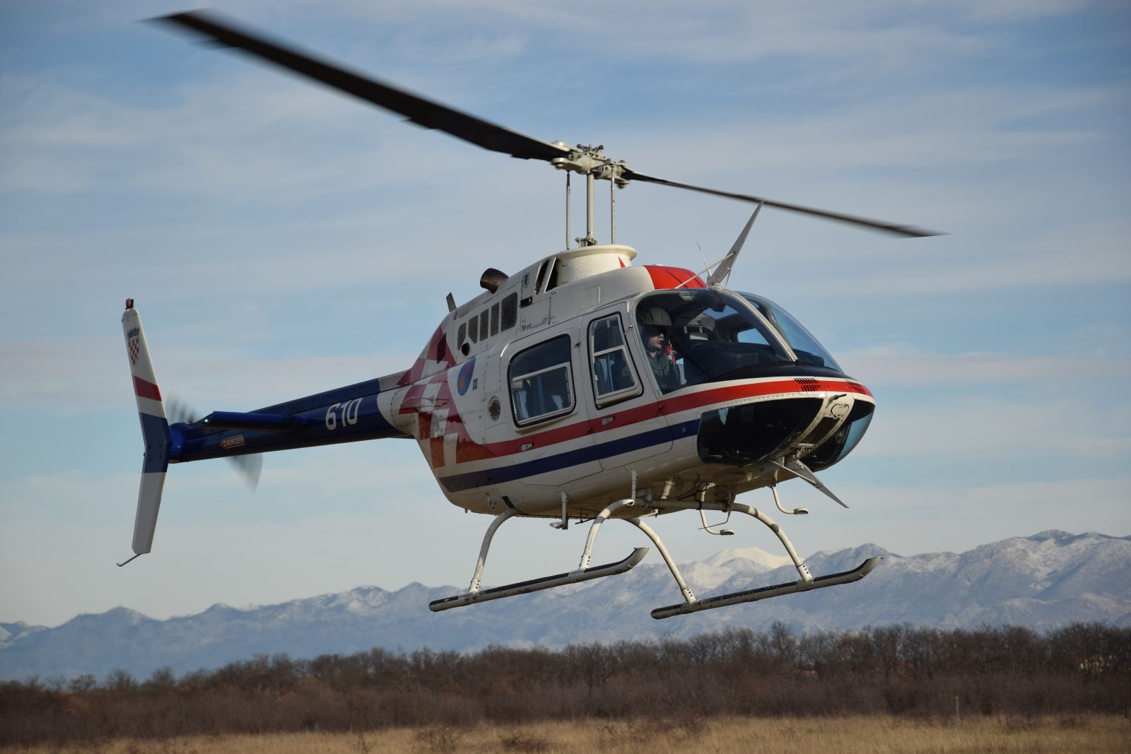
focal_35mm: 147
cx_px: 566
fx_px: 4618
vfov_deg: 9.3
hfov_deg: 14.0
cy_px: 377
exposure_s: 1/640
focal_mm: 98
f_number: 6.3
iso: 100
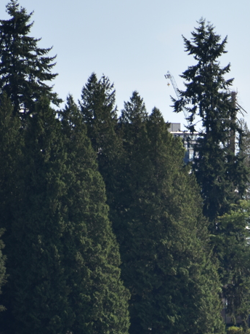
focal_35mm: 804
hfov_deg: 1.8
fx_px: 7746
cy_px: 297
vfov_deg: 2.5
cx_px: 312
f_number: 5.6
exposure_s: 1/640
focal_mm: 300
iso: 200
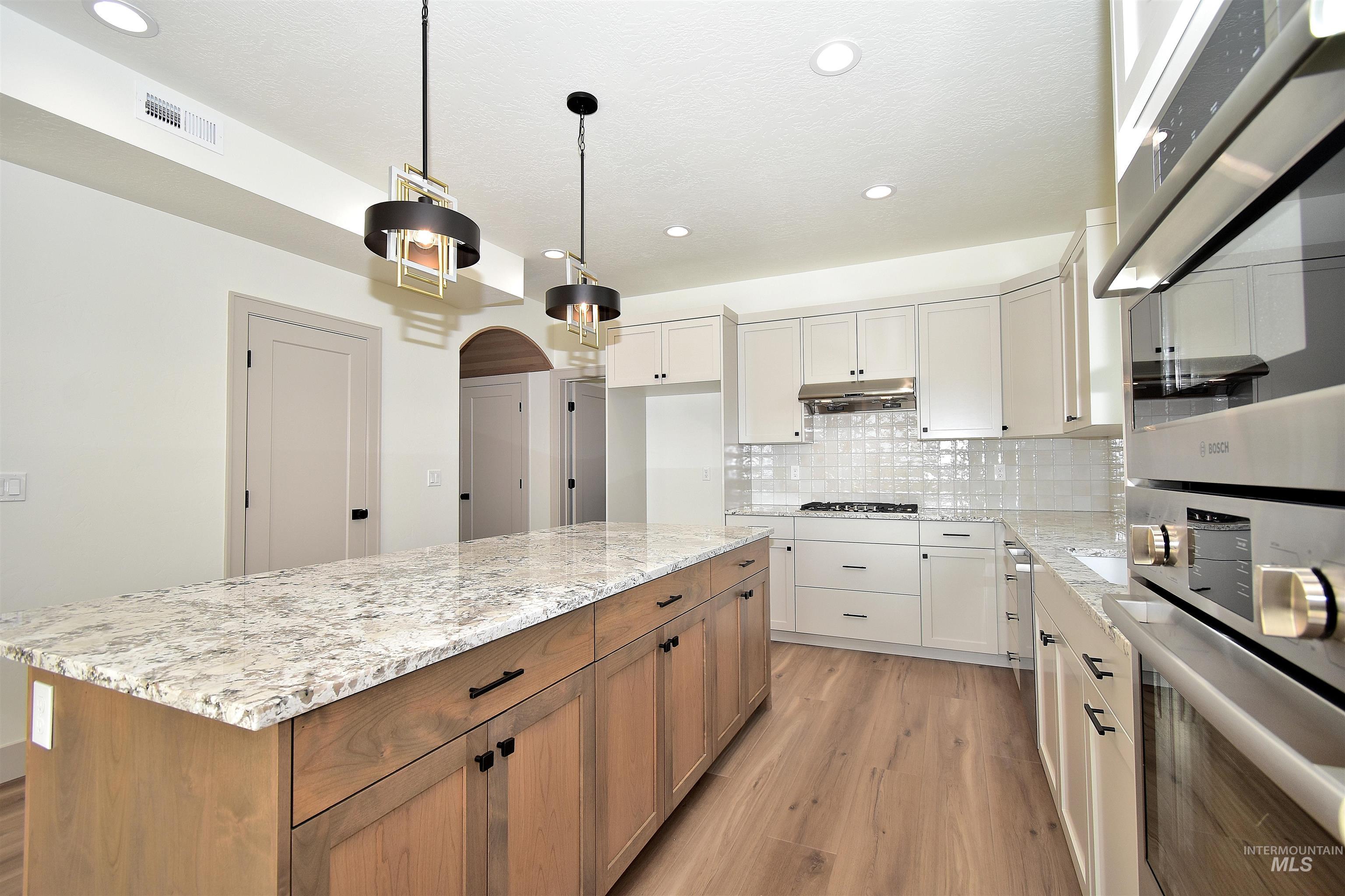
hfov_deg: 100.4
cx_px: 672
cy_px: 448
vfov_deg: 77.3
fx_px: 560
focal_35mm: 15
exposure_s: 1/100
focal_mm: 10
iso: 200
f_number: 5
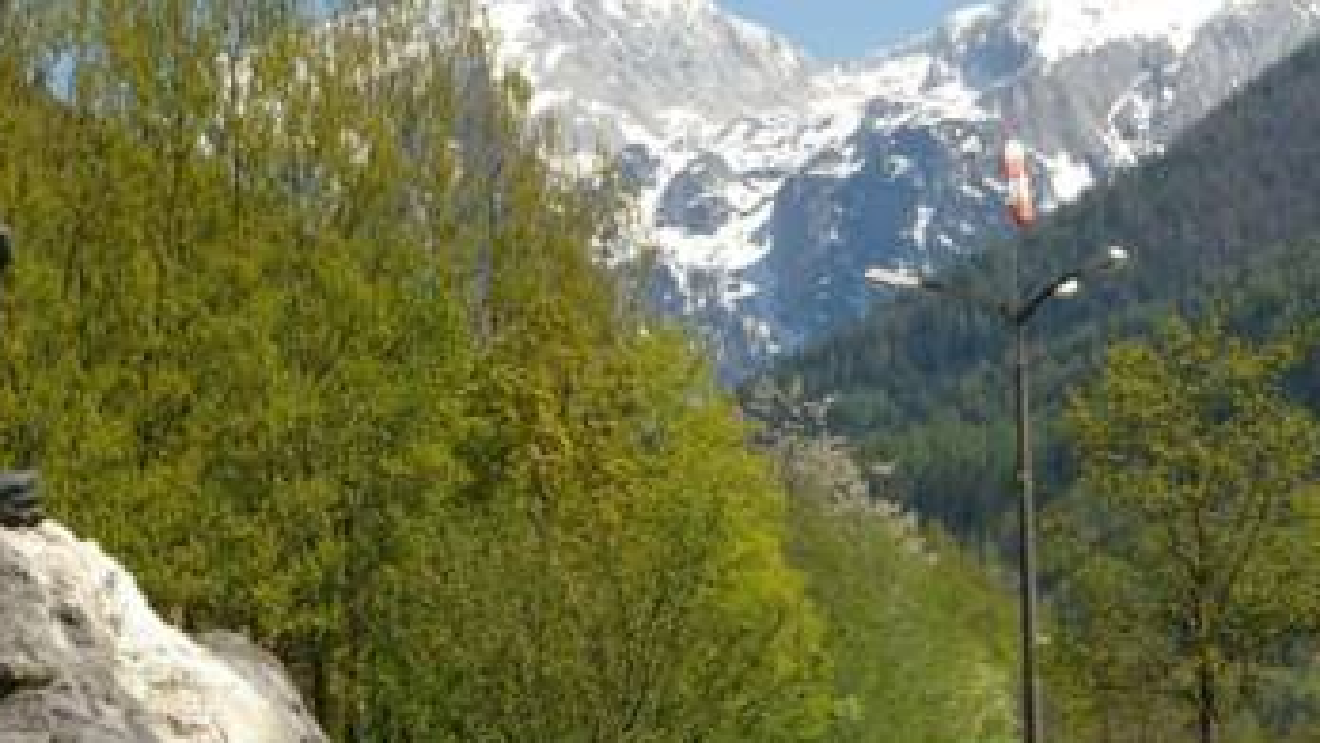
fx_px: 5532
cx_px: 419
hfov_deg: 13.6
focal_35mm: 158
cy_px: 345
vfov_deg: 7.7
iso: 200
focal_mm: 53
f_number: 13
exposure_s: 1/125
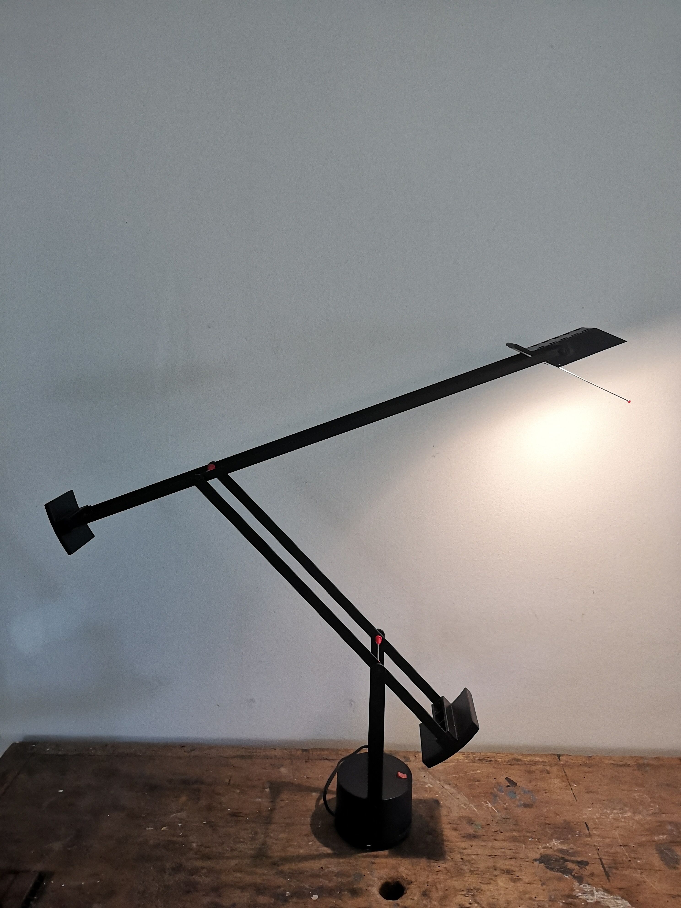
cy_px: 454
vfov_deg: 65.3
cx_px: 340
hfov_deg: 51.4
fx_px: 708
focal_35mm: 27
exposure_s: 3
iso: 200
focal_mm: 3.95
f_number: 1.8
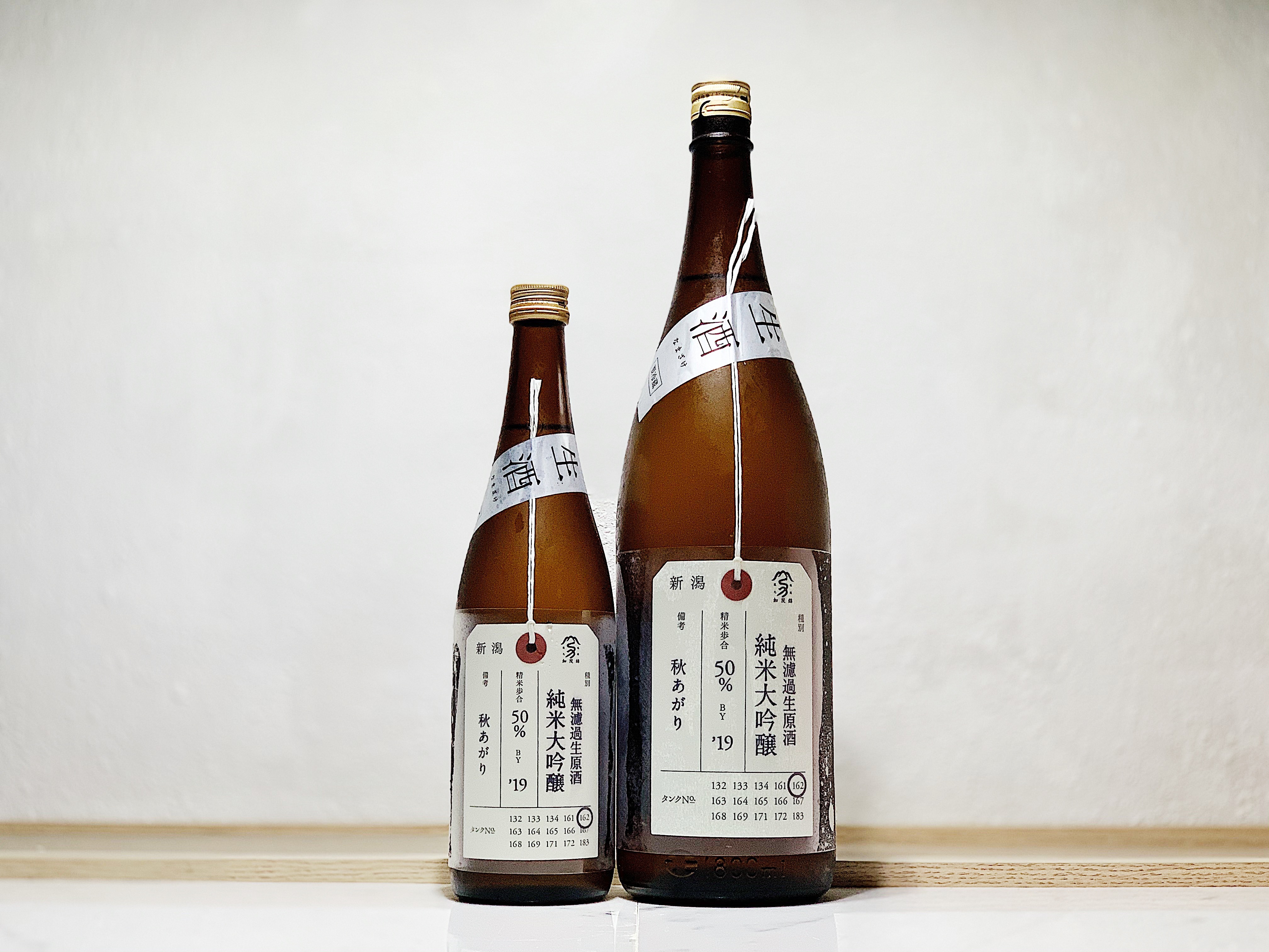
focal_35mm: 52
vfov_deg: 28.0
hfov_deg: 36.8
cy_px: 476
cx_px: 634
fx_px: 1906
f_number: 2.4
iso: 100
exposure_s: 1/122
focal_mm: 6
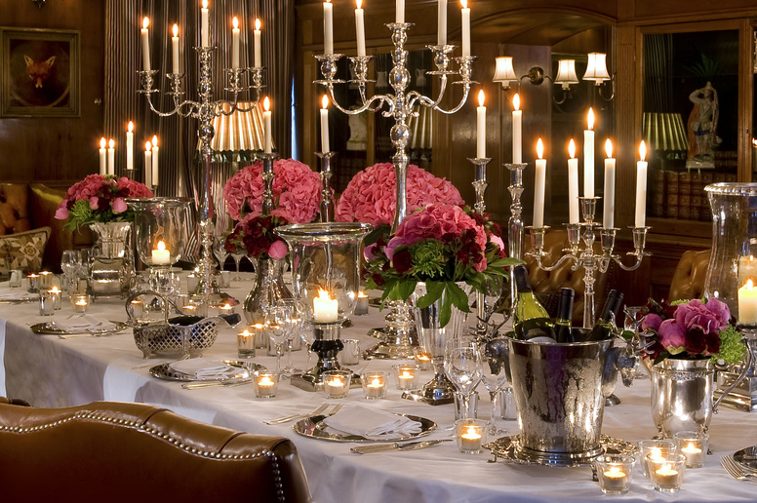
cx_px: 486
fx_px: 1387
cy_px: 139
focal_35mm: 66
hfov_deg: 30.4
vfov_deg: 20.4
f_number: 9.5
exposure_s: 1.5
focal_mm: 32
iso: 200
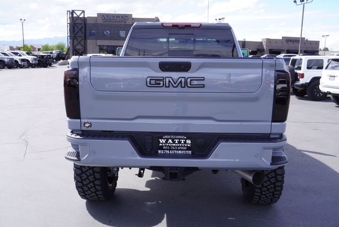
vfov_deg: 36.9
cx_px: 170
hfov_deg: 53.1
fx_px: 339
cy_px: 114
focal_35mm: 36
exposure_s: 1/100
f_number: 8
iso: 100
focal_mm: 24
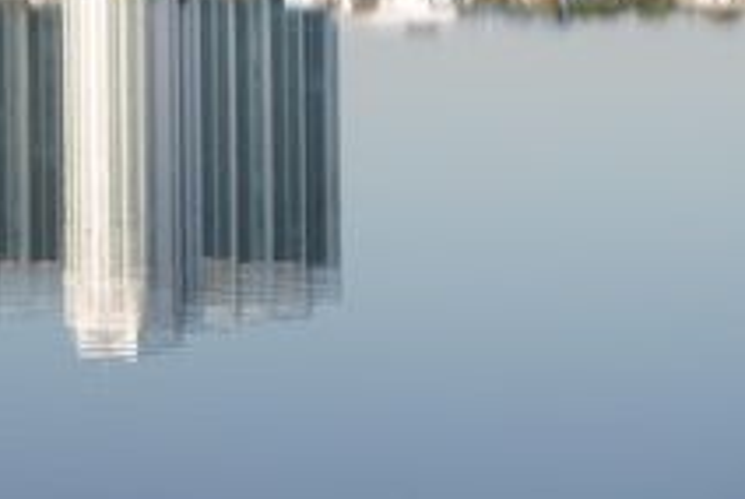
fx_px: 4024
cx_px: 144
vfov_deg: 7.0
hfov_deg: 10.5
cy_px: -83
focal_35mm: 194
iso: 100
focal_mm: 55
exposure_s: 1/250
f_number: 8
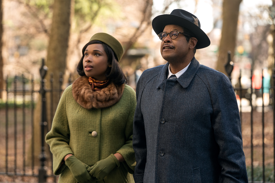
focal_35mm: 131
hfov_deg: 15.6
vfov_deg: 10.5
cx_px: 138
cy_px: 92
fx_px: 1001
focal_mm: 131
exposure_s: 1/640
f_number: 4
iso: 1600
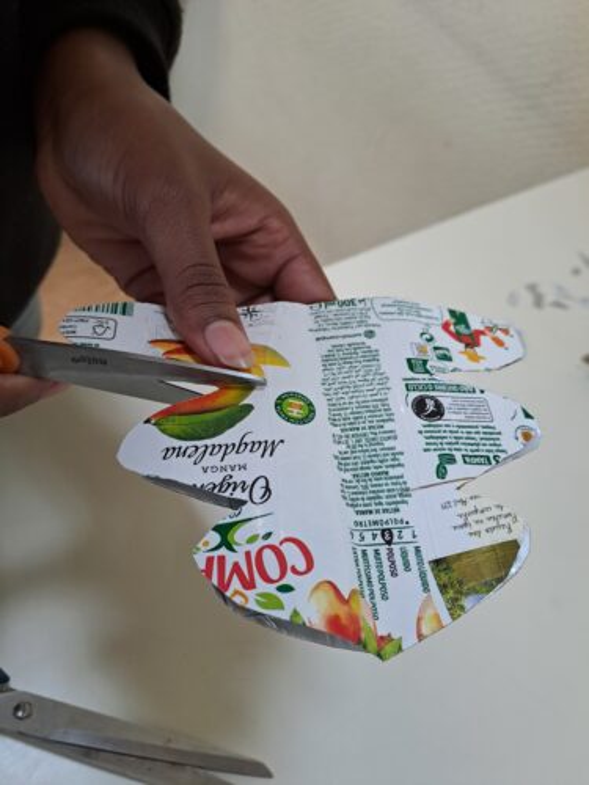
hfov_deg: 54.9
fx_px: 567
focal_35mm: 25
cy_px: 392
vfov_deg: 69.4
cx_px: 294
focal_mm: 4.65
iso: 100
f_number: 1.8
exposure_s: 1/50
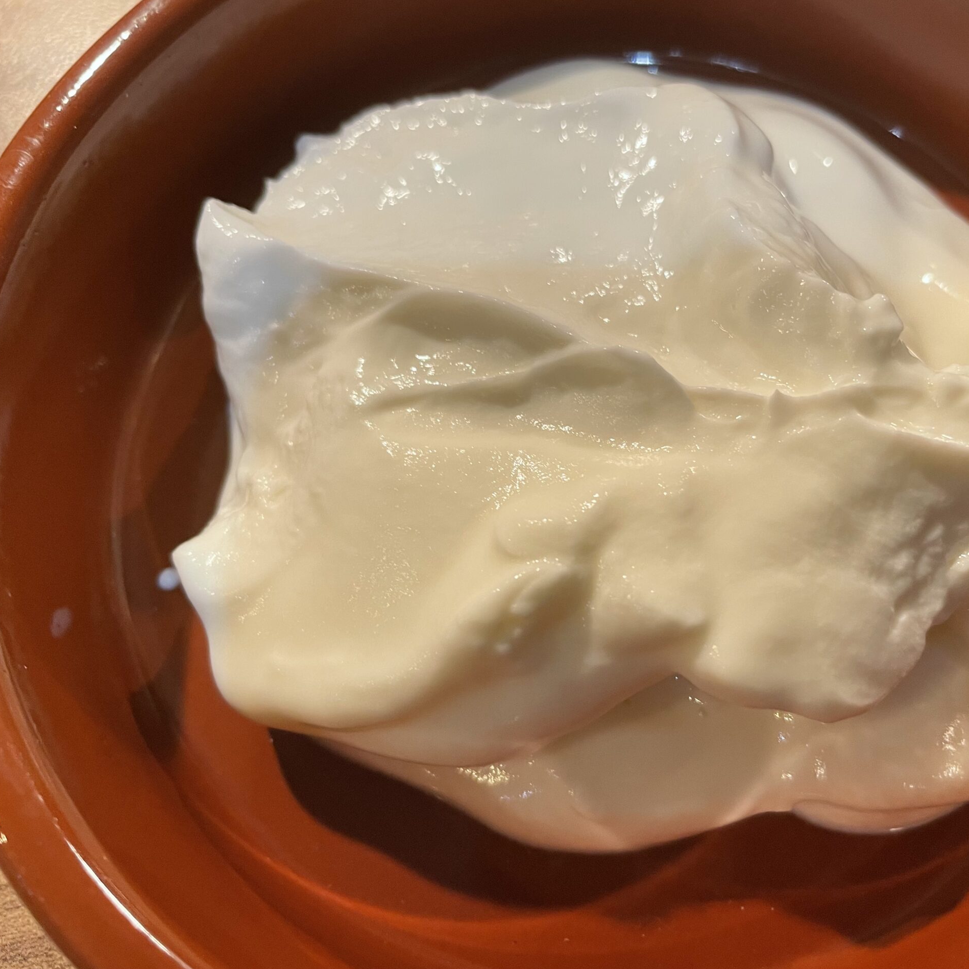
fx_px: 982
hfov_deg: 52.0
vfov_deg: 52.5
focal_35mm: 31
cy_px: 481
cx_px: 607
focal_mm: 4.2
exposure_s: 1/50
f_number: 1.6
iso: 80
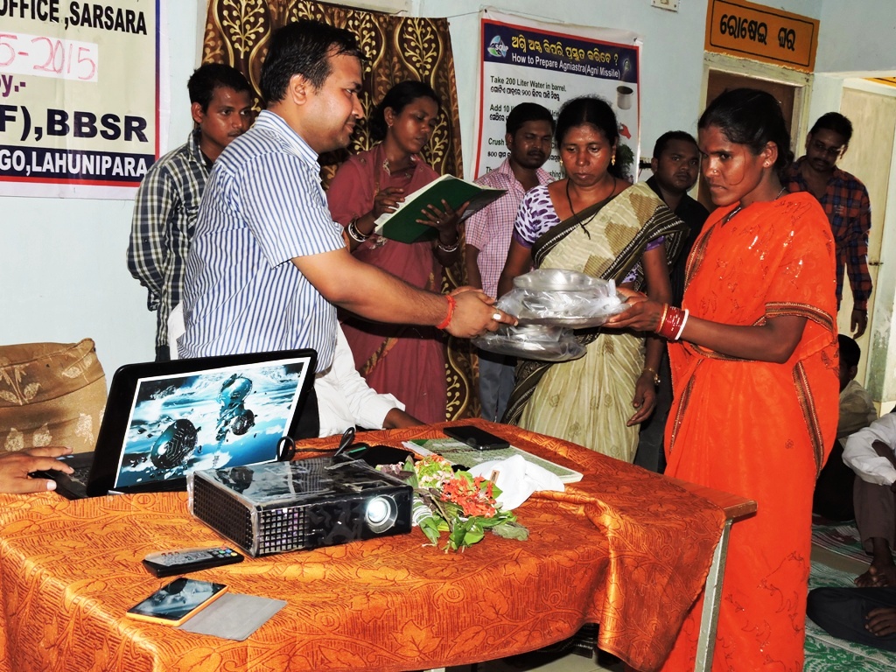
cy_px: 336
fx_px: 1165
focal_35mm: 45
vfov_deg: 32.2
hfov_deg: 42.1
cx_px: 448
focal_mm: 8.1
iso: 200
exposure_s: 1/30
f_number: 4
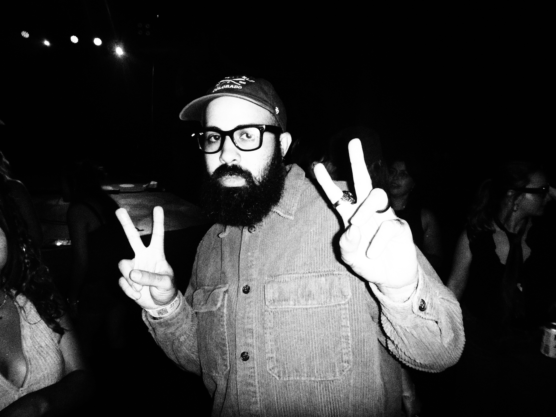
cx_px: 278
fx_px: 337
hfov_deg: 79.0
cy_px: 208
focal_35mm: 21
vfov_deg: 63.4
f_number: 3.5
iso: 400
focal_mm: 3.7
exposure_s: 1/30
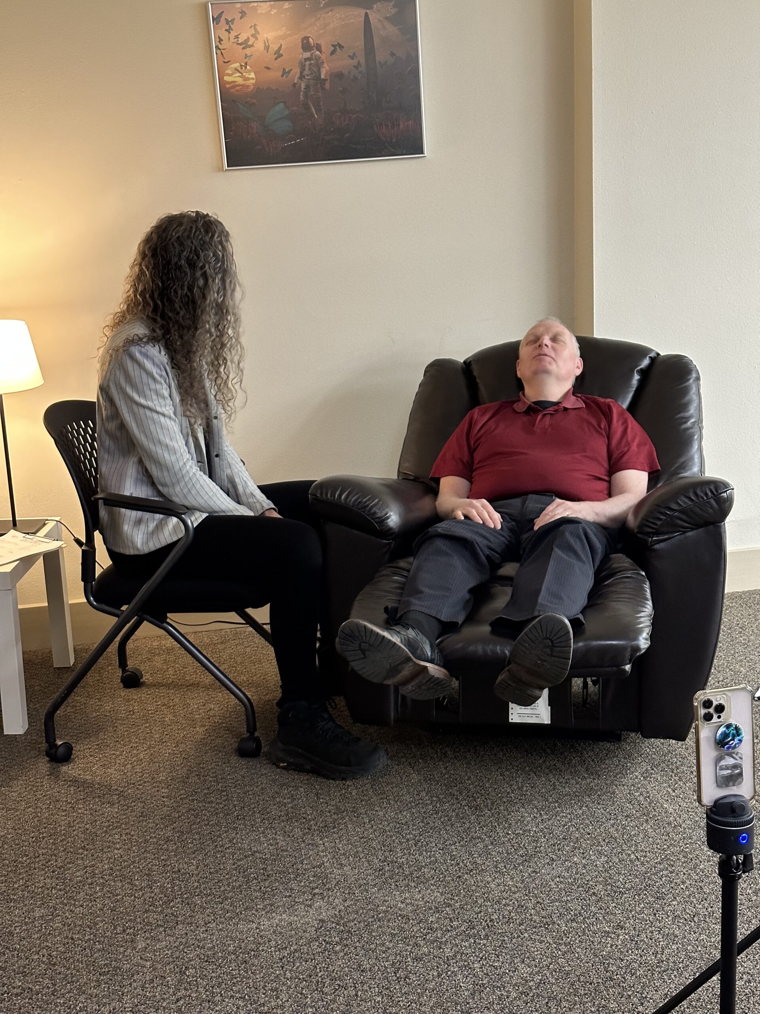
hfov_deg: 30.3
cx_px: 380
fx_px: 1405
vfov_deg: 39.7
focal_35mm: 48
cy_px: 507
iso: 320
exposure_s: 1/40
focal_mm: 6.86
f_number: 1.78
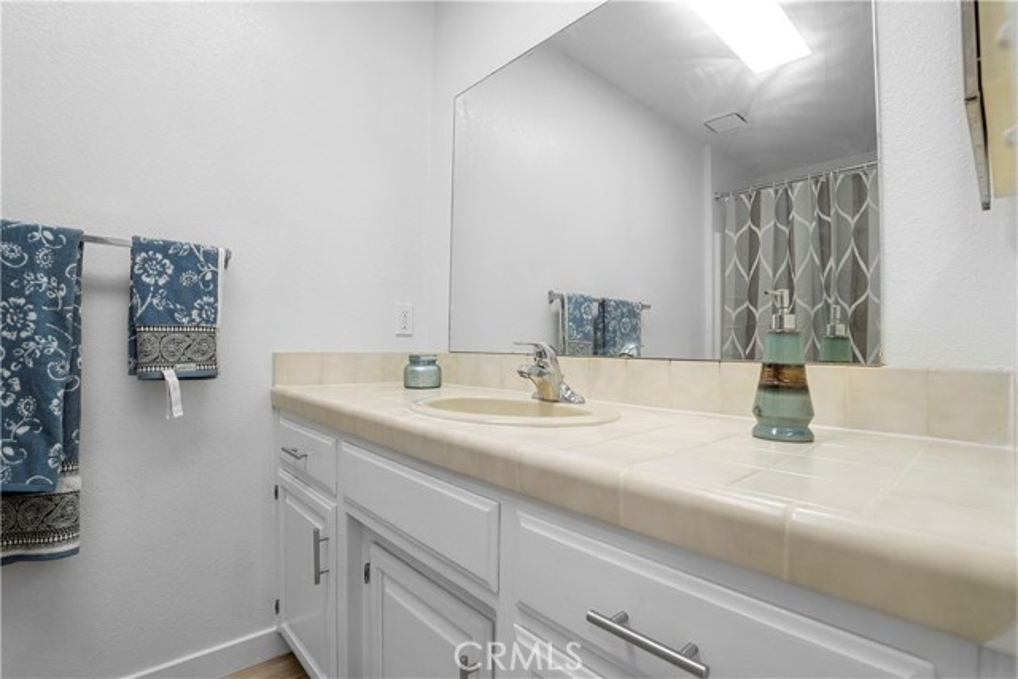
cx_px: 509
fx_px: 424
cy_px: 340
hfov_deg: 100.4
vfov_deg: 77.4
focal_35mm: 15
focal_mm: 10
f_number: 7.1
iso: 250
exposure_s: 1/10
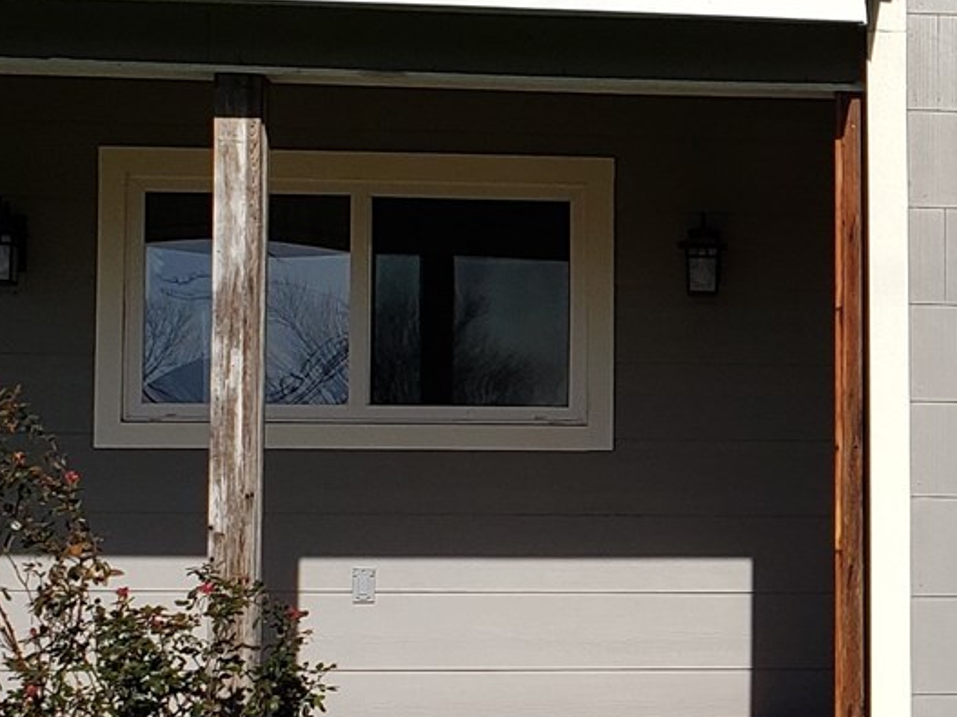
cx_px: 1135
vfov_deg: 14.6
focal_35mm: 101
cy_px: 425
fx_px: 2792
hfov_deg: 18.5
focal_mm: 4.3
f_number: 2.4
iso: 50
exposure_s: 1/2767
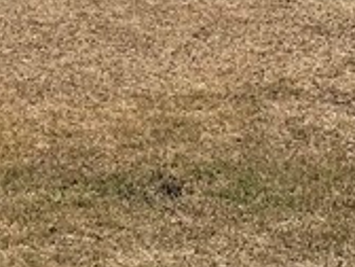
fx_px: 1497
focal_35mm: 146
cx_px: 42
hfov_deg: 13.4
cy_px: -184
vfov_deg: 9.7
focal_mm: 6.86
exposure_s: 1/9709
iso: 80
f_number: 1.78
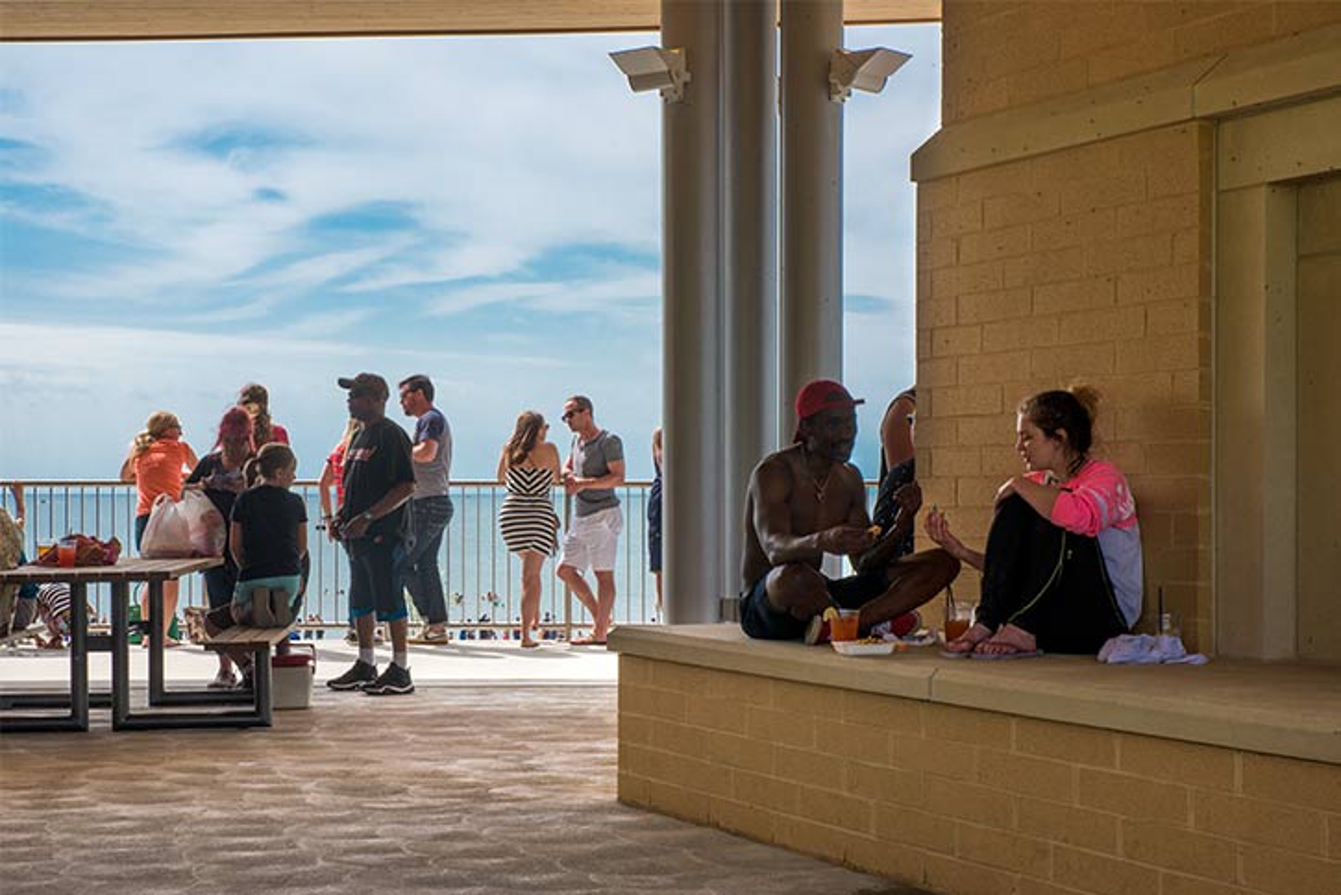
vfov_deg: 27.0
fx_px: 1863
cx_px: 670
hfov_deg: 39.6
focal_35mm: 50
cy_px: 448
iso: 200
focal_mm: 50
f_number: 13
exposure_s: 1/200
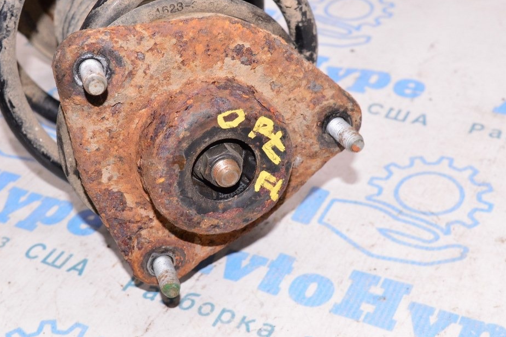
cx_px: 228
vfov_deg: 21.5
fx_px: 885
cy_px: 153
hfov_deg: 31.9
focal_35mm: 63
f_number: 8
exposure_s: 1/100
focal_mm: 38
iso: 1600
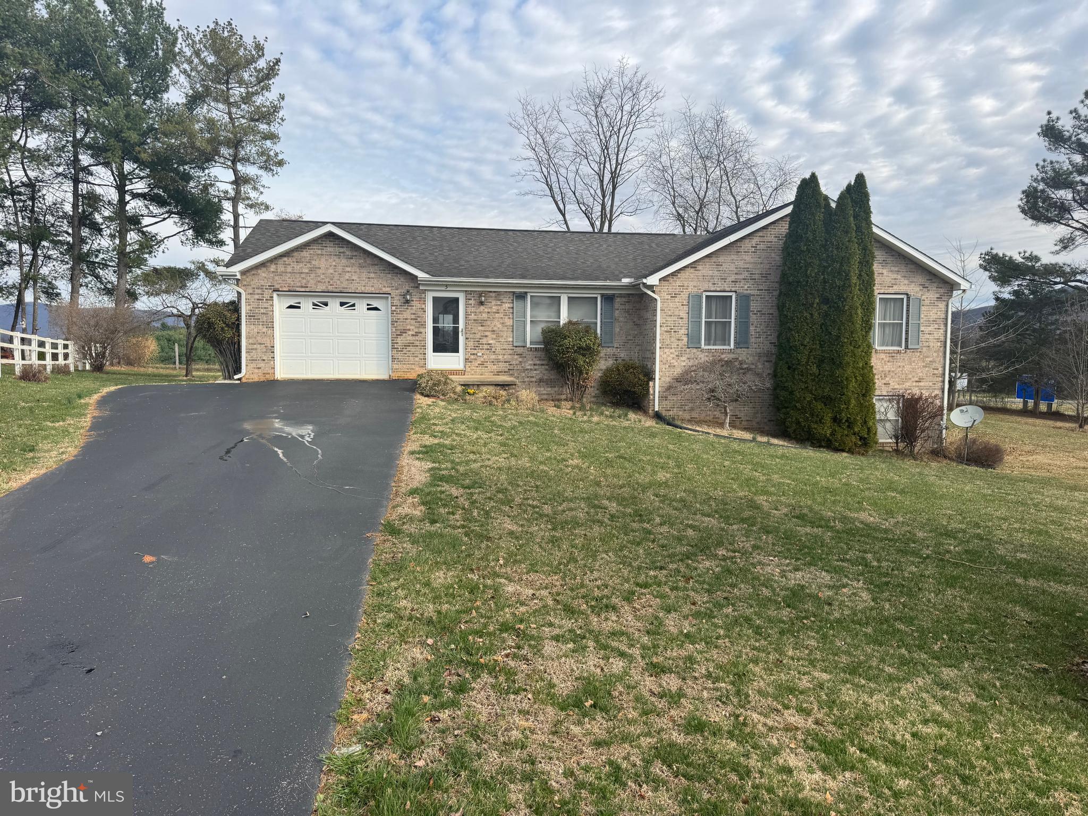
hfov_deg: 71.6
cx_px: 544
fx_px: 754
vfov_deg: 56.8
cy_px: 408
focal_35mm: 24
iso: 80
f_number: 1.78
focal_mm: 6.76
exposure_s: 1/2331
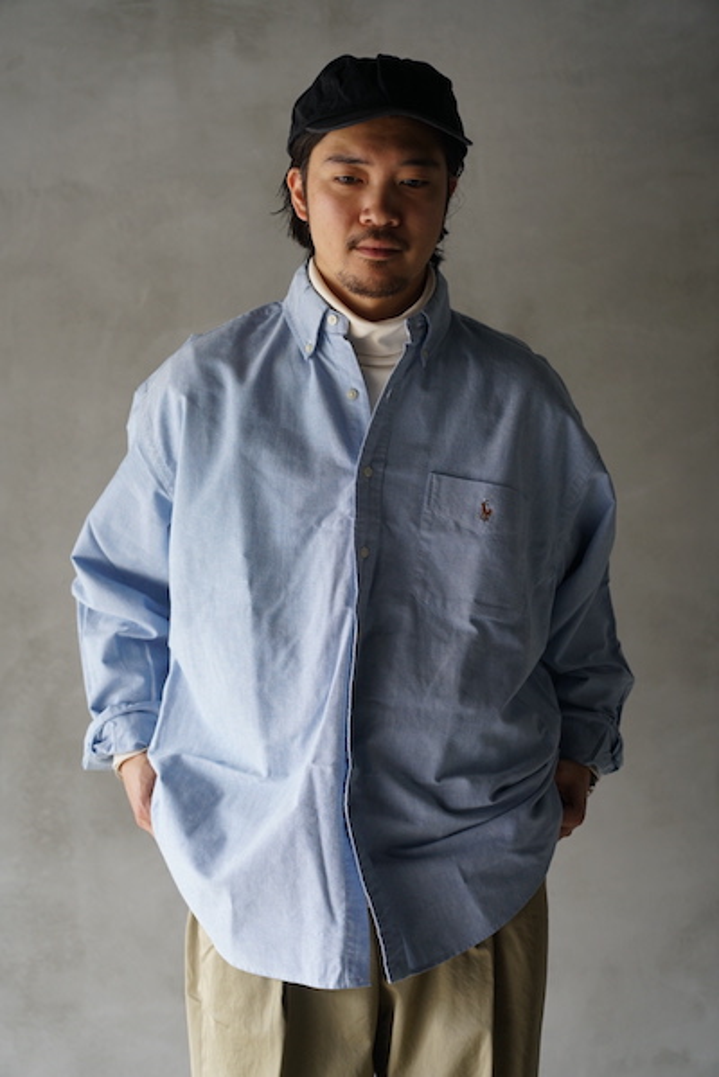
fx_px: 2902
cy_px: 538
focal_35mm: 97
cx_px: 360
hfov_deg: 14.1
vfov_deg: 21.0
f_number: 4
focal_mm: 97
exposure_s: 1/160
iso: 640
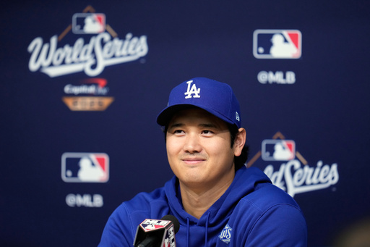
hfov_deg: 5.2
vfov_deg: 3.4
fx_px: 4110
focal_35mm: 400
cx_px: 185
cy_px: 124
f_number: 2.8
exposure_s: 1/800
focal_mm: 400
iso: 2500
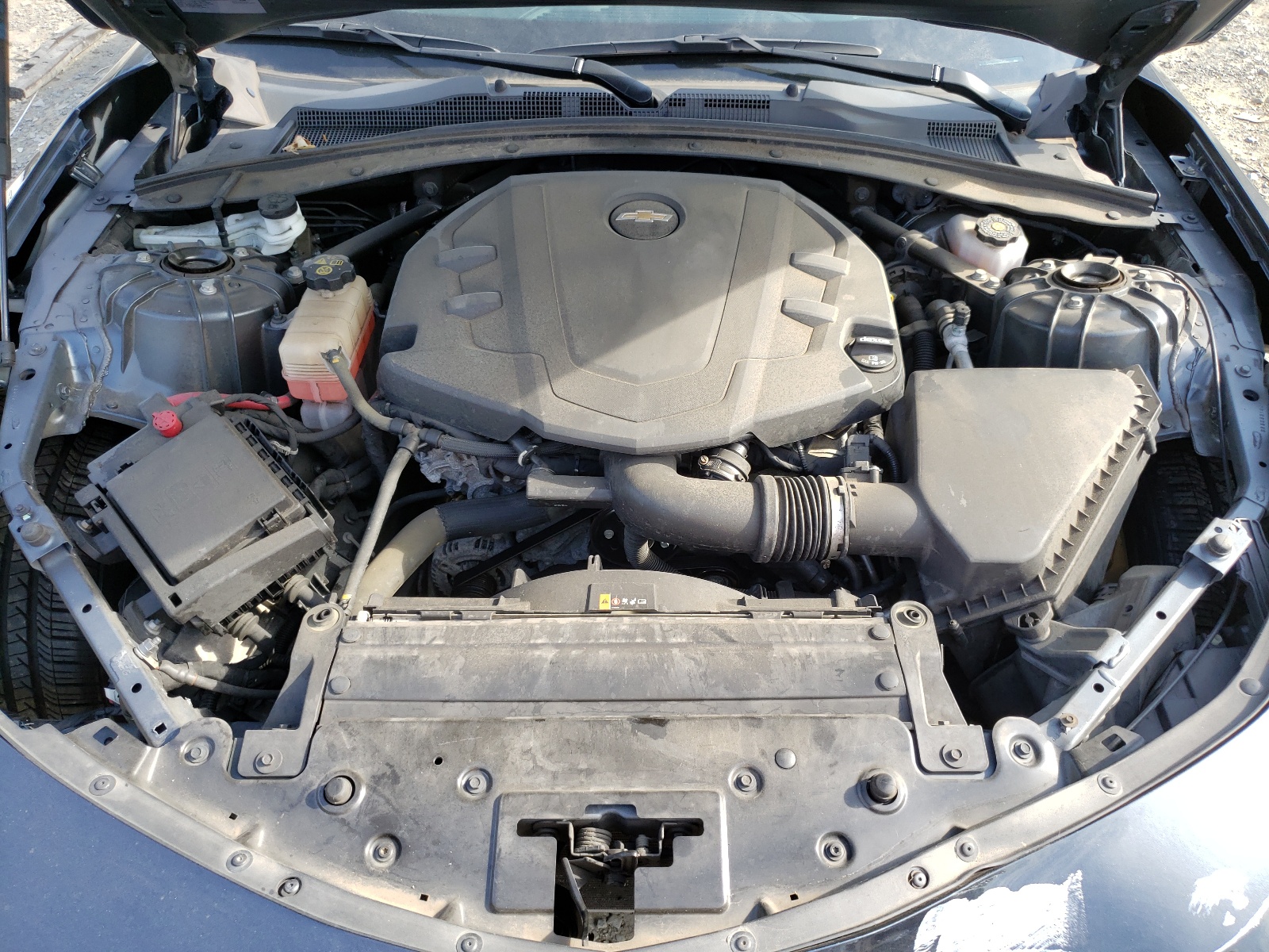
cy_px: 476
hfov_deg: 67.3
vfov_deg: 53.1
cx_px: 634
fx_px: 953
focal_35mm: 26
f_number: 1.5
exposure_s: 1/400
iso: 50
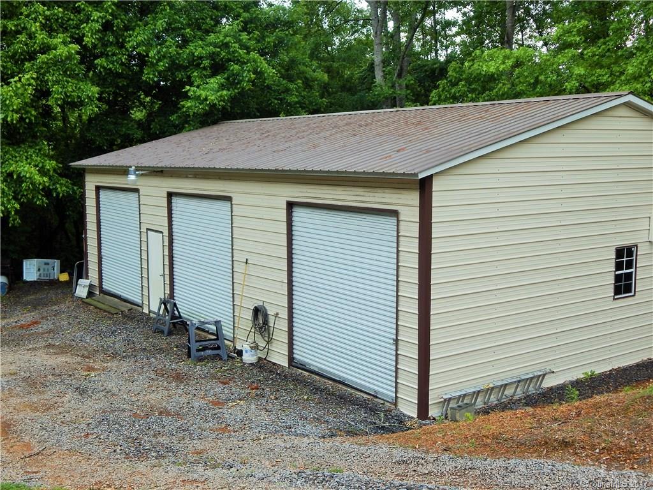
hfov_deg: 43.9
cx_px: 326
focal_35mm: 43
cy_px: 245
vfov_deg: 33.6
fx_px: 811
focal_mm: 7.7
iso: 125
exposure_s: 1/320
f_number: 3.6
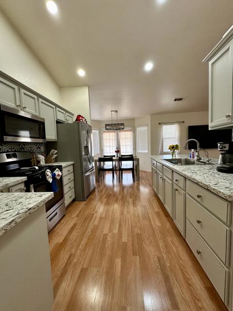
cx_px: 116
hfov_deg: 85.7
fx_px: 126
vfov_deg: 102.1
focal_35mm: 14
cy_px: 156
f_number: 2.2
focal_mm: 2.22
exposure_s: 1/120
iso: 200
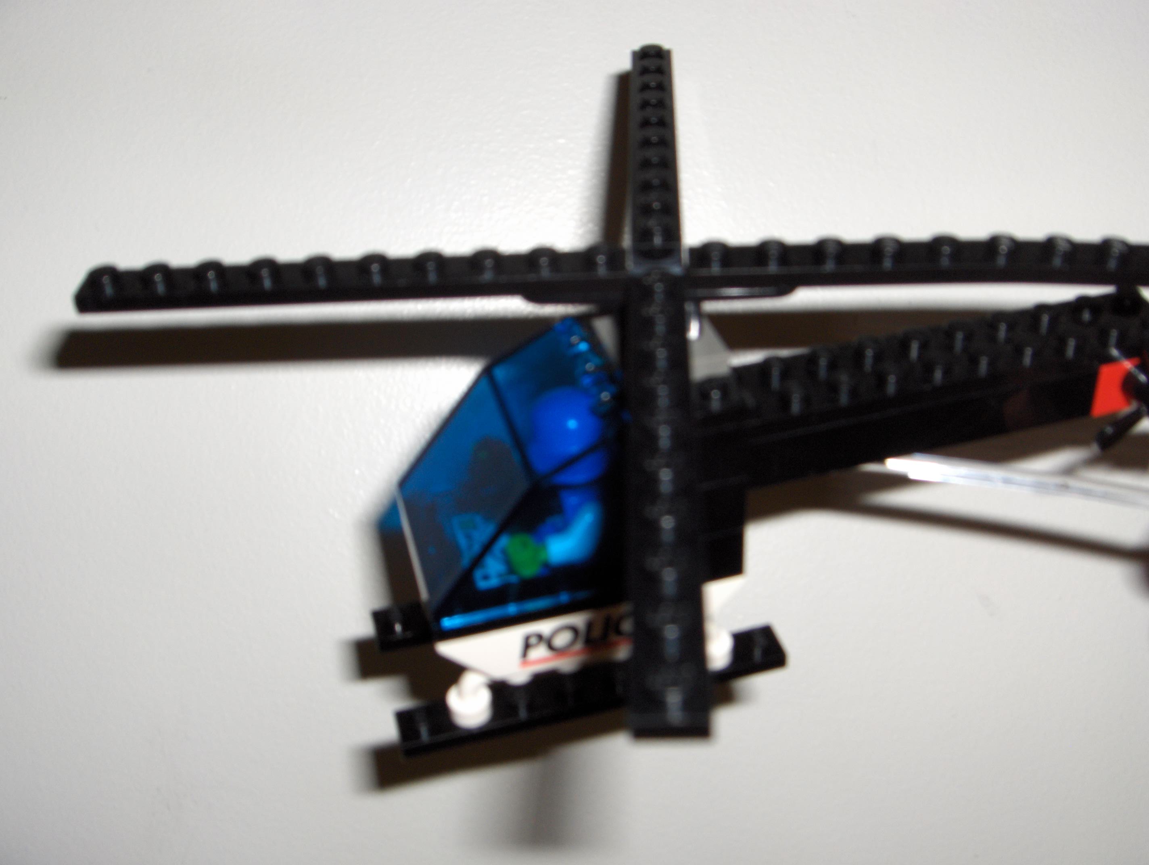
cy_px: 432
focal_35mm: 39
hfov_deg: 47.8
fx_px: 1296
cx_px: 574
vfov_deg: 36.9
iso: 100
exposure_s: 1/60
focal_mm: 8
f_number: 4.8
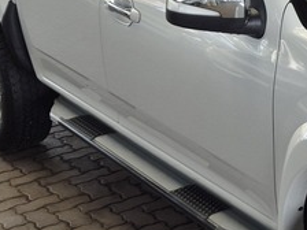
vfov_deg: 13.9
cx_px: 426
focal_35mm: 105
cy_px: 5
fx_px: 931
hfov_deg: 17.3
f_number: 1.8
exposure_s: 1/180
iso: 64
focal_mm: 5.4
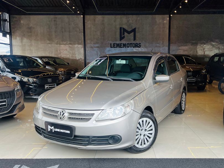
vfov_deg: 53.1
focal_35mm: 26
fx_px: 168
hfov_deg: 67.3
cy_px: 84
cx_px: 112
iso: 32
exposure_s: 1/137
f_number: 1.5
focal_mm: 5.7
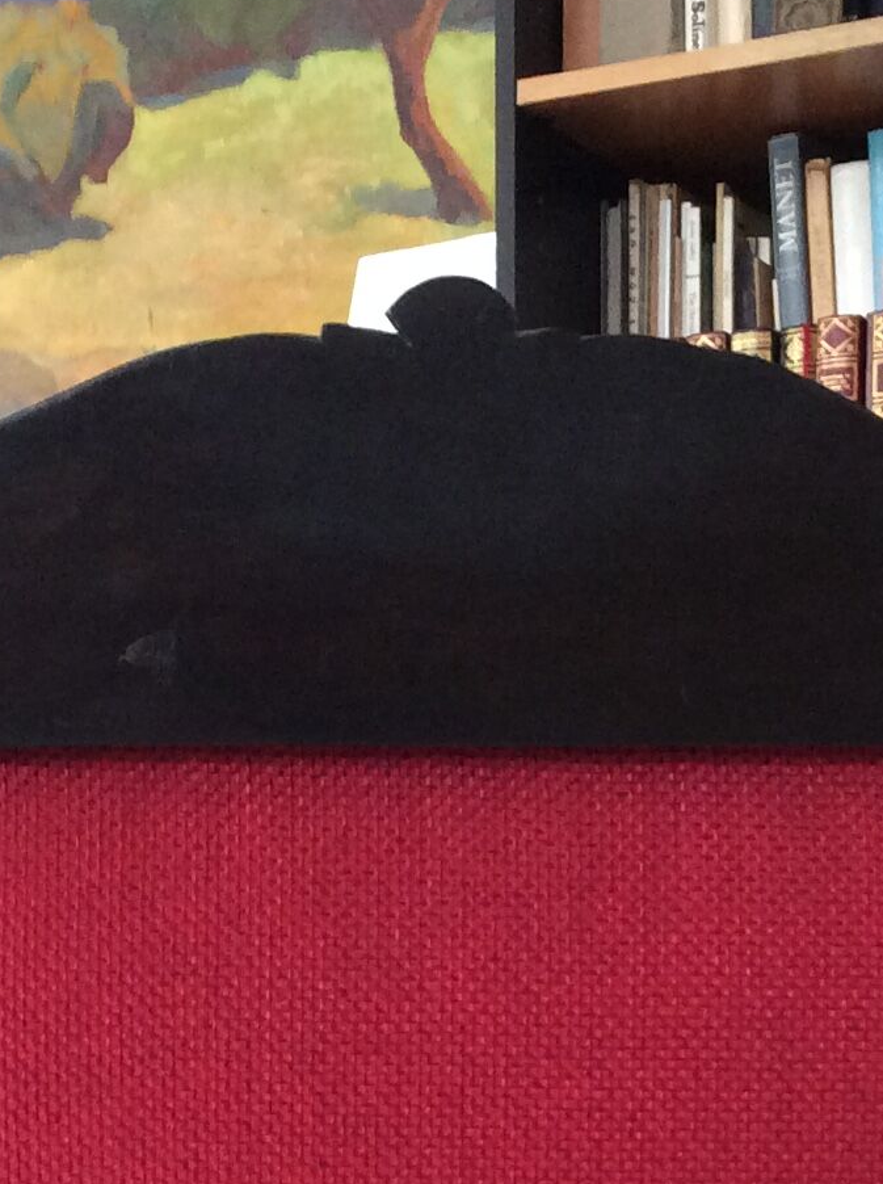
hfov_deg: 16.0
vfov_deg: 20.8
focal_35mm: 92
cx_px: 378
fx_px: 3139
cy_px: 1135
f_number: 2.4
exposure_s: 1/25
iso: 160
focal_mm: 3.3
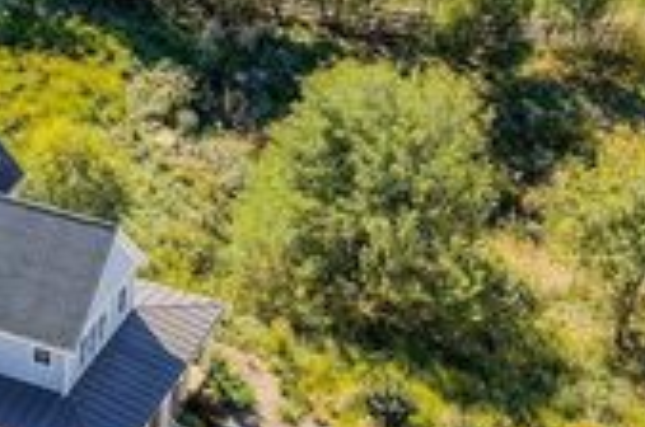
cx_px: -57
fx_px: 1484
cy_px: 448
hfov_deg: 23.1
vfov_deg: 16.0
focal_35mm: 83
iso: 100
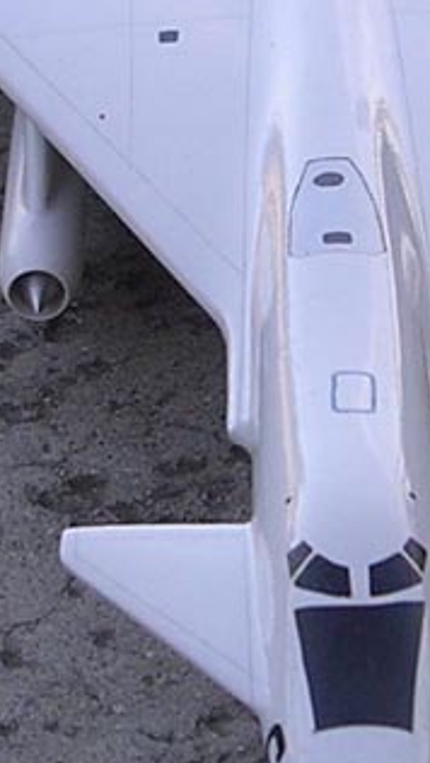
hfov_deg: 13.8
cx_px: 353
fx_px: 1762
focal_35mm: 87
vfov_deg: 24.4
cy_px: 319
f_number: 2.8
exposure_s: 1/224
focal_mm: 5.8
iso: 100
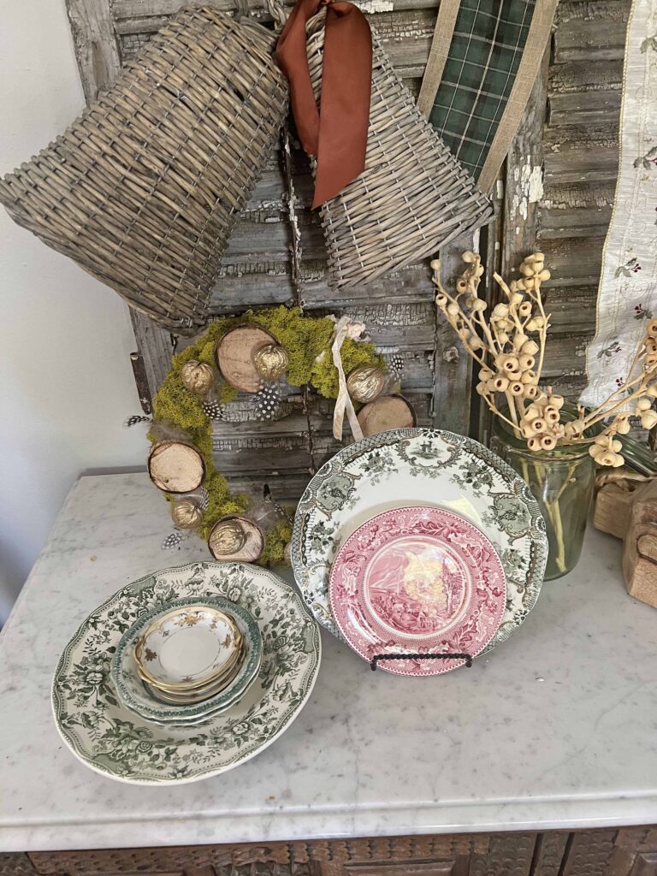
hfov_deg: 53.1
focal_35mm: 26
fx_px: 658
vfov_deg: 67.3
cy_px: 438
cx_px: 328
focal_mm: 5.7
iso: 200
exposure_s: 1/60
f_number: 1.5
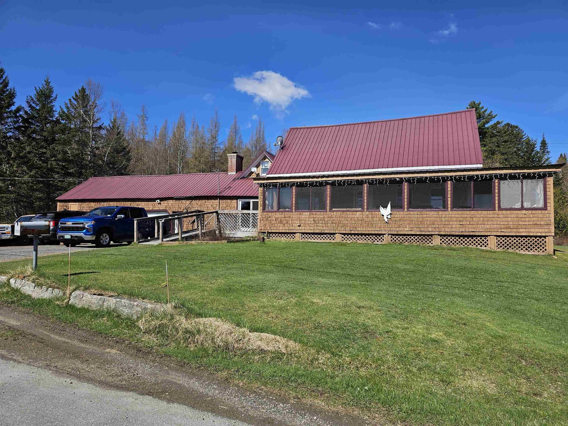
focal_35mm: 23
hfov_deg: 73.9
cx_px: 284
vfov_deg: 58.9
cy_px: 213
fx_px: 377
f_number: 1.7
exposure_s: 1/965
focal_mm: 6.3
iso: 10
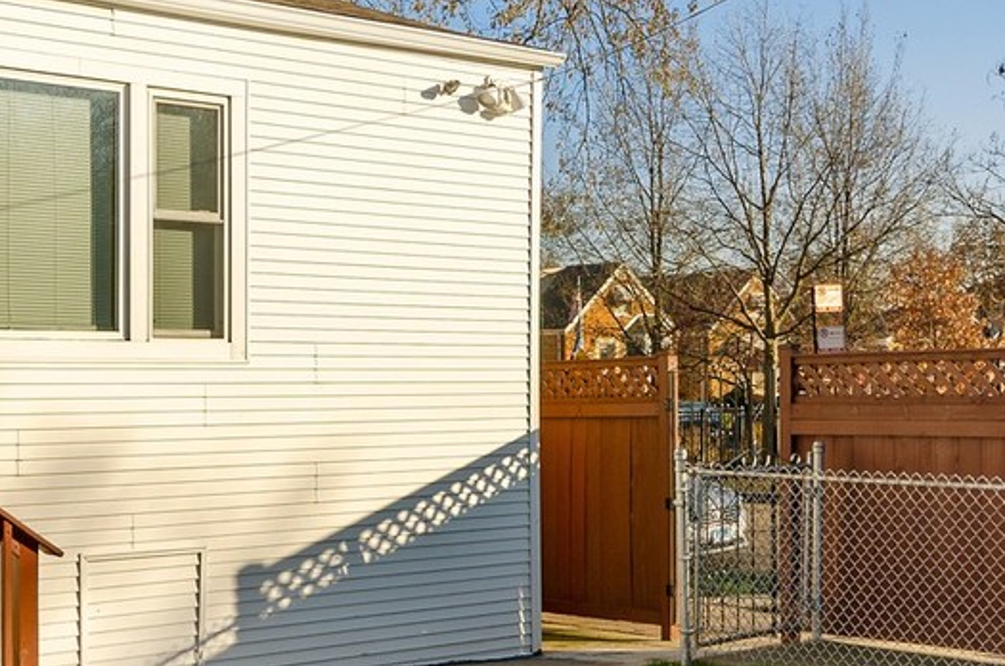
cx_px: 520
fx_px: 1687
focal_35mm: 61
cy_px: 325
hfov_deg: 33.2
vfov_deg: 22.3
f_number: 8
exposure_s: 1/200
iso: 100
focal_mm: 13
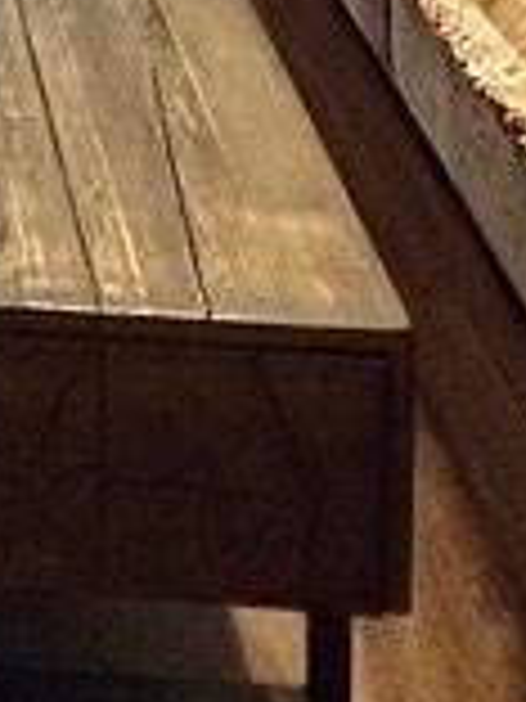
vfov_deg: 14.4
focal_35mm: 92
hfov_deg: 14.2
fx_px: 1864
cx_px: -427
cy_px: -972
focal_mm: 2.22
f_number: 2.2
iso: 200
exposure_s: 1/50
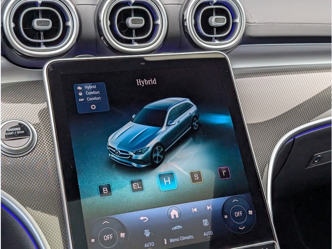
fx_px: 470
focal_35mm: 49
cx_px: 166
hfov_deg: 38.9
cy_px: 124
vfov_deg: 29.7
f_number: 1.68
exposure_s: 1/540
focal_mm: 6.9
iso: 108
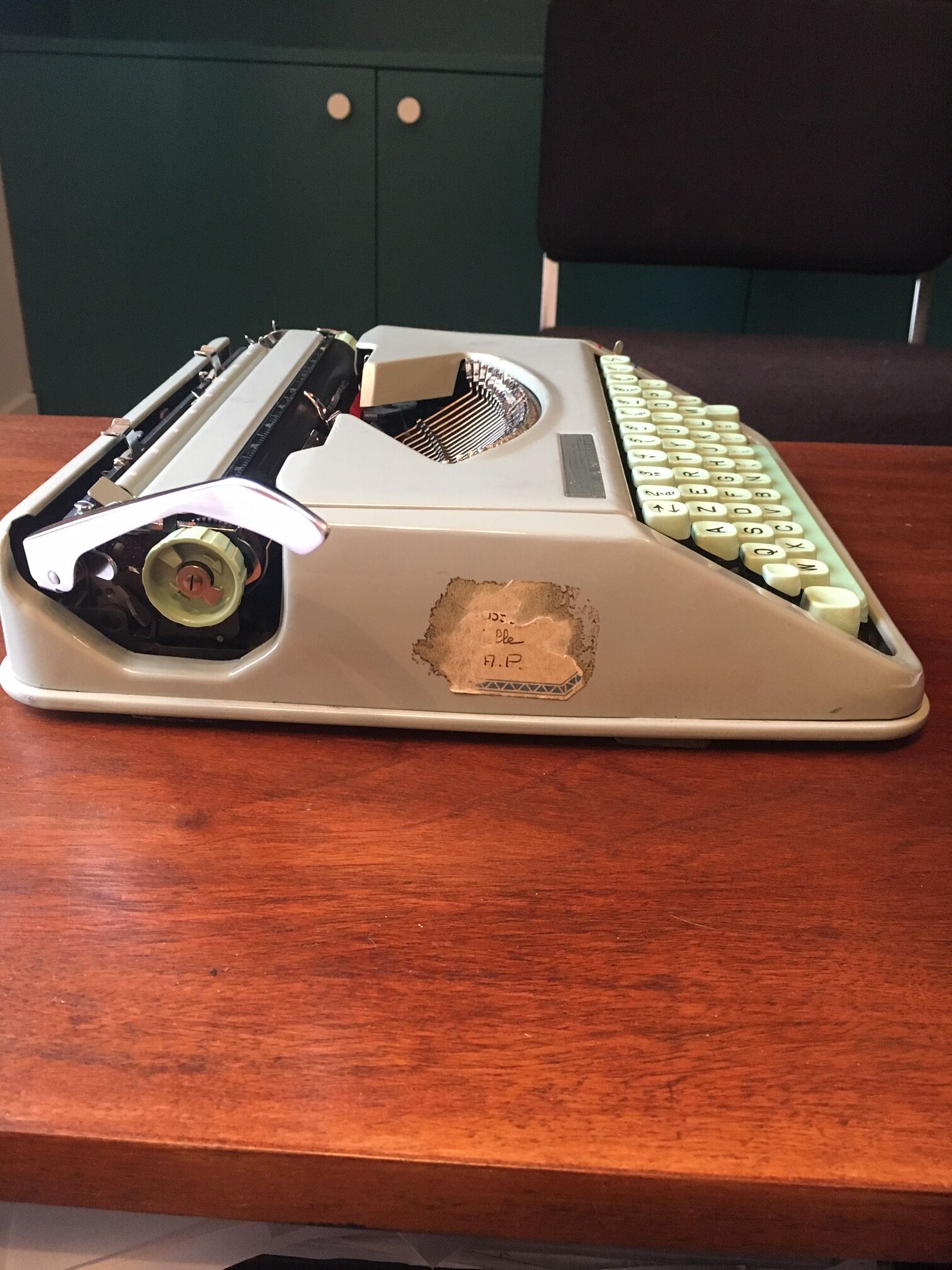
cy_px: 635
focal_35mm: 29
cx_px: 476
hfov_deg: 48.2
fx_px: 1063
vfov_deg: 61.7
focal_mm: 4.15
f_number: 2.2
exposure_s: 1/25
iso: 200
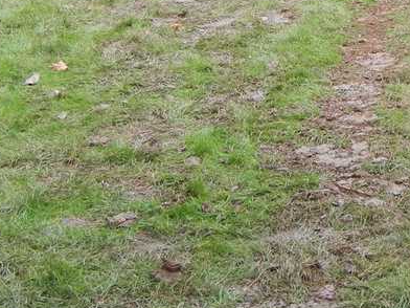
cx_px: 497
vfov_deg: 14.4
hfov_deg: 18.2
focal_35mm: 102
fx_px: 1208
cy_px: 39
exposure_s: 1/69.3
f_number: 3.5
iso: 160
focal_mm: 5.4
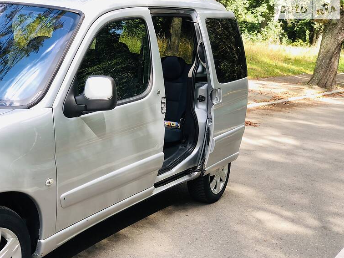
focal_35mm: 55
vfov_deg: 26.6
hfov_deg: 34.9
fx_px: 547
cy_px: 131
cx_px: 165
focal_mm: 6
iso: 25
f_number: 2.4
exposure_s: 1/120
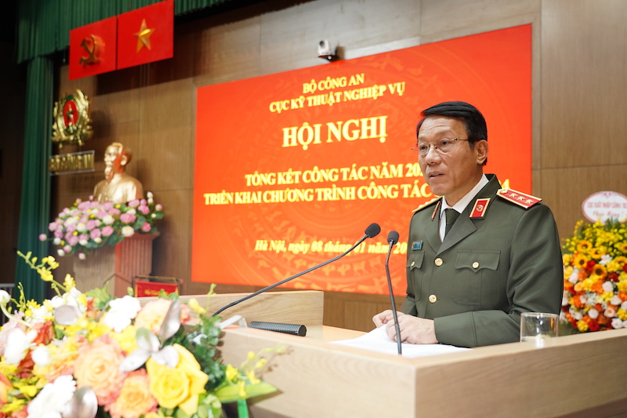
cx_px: 314
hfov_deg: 51.9
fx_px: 644
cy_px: 209
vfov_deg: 35.9
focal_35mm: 37
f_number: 4
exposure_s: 1/160
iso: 1600
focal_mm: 37
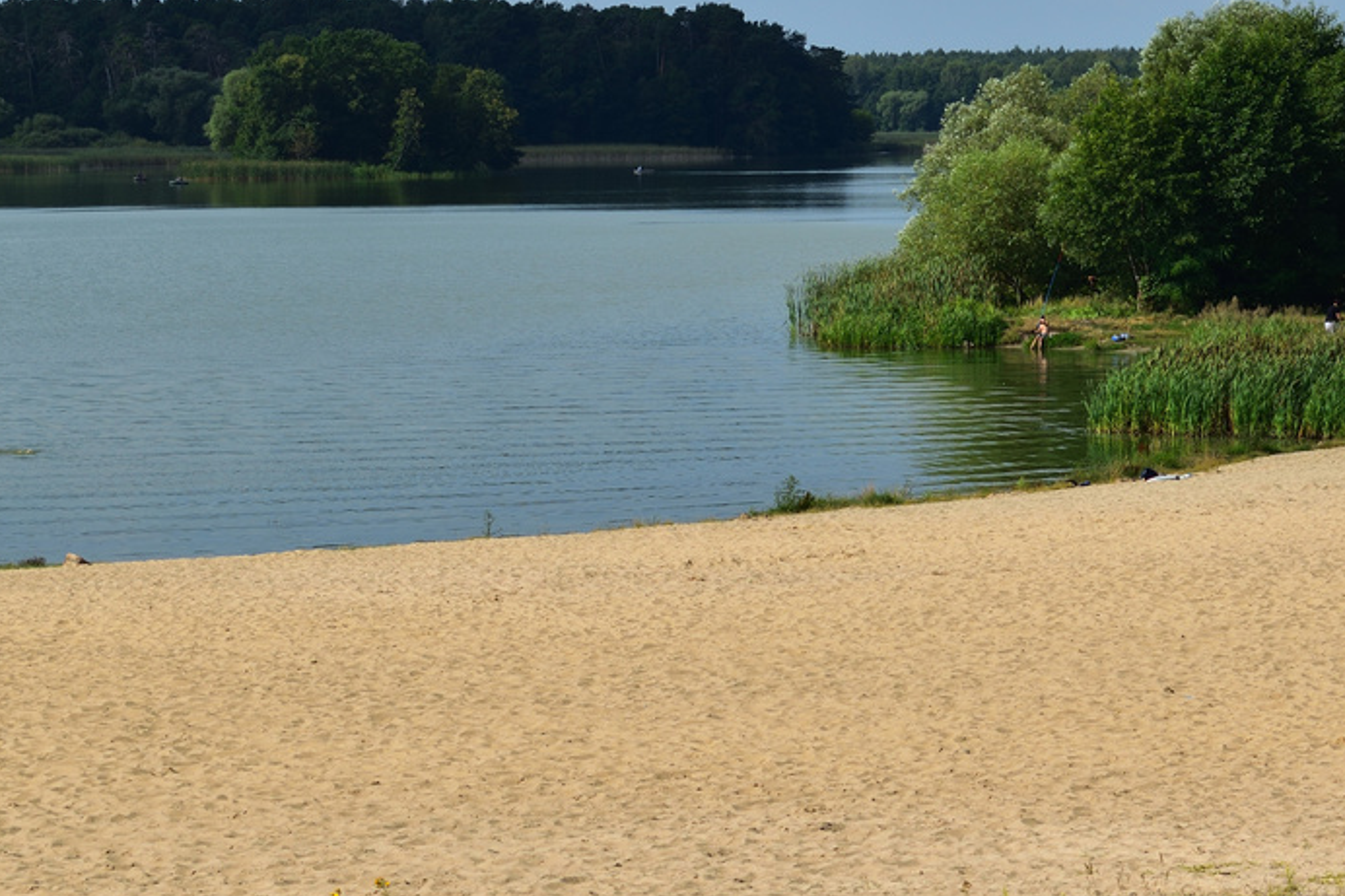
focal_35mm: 167
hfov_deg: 12.3
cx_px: 853
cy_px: 197
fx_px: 6238
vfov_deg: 8.2
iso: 100
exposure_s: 1/500
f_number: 8
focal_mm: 55
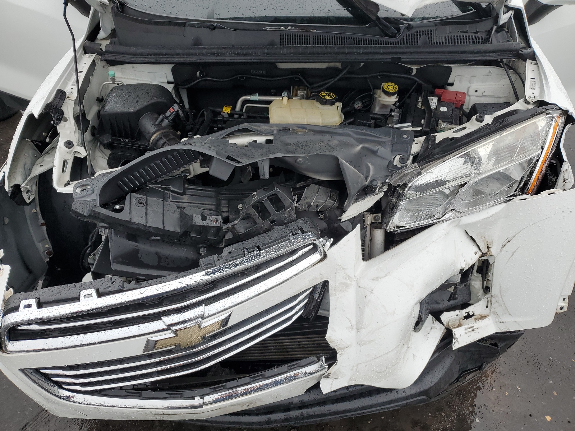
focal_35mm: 26
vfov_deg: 53.1
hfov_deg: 67.3
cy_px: 216
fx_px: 432
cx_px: 288
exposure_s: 1/455
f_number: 1.5
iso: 50
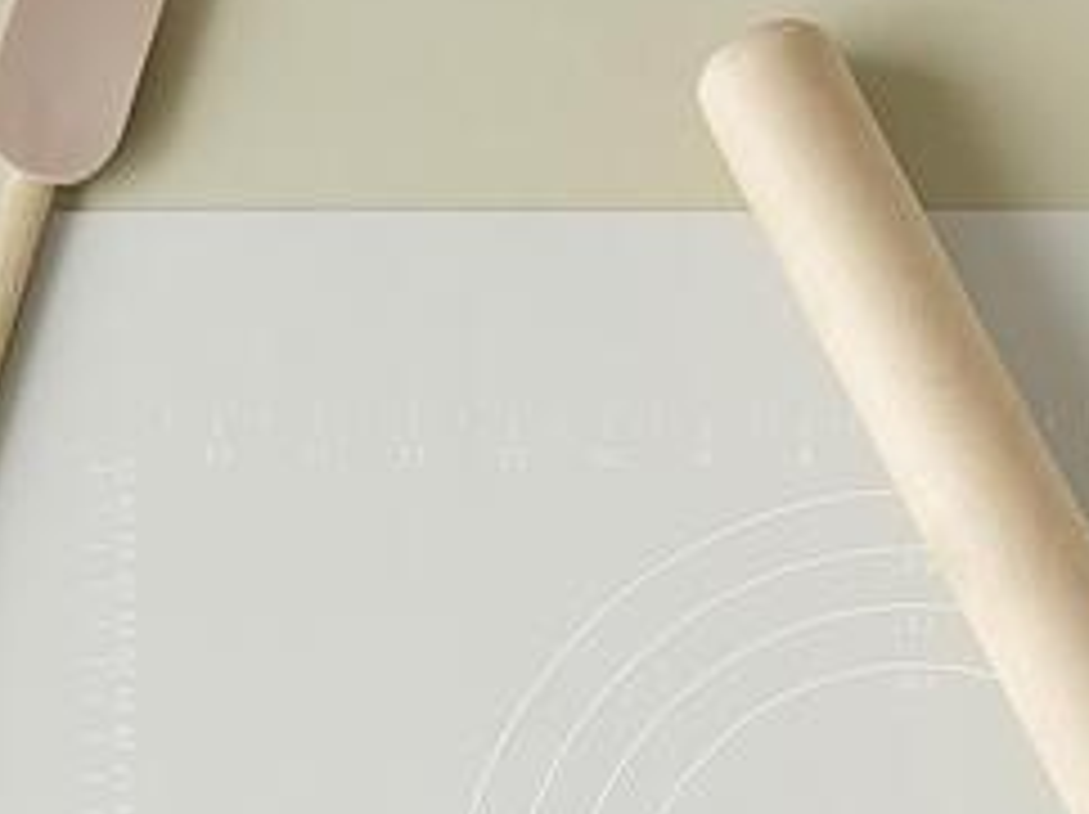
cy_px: 854
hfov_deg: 15.2
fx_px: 4054
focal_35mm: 129
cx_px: 862
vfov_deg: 11.3
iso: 100
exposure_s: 1/2.5
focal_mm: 45
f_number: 11
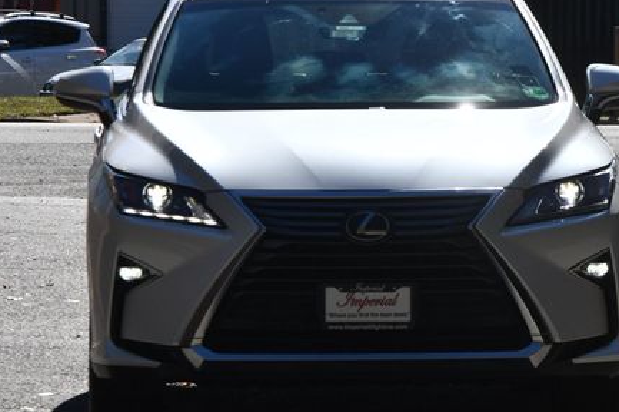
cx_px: 357
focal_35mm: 244
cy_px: 180
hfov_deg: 8.4
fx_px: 4192
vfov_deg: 5.6
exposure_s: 1/400
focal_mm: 110
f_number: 10
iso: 100
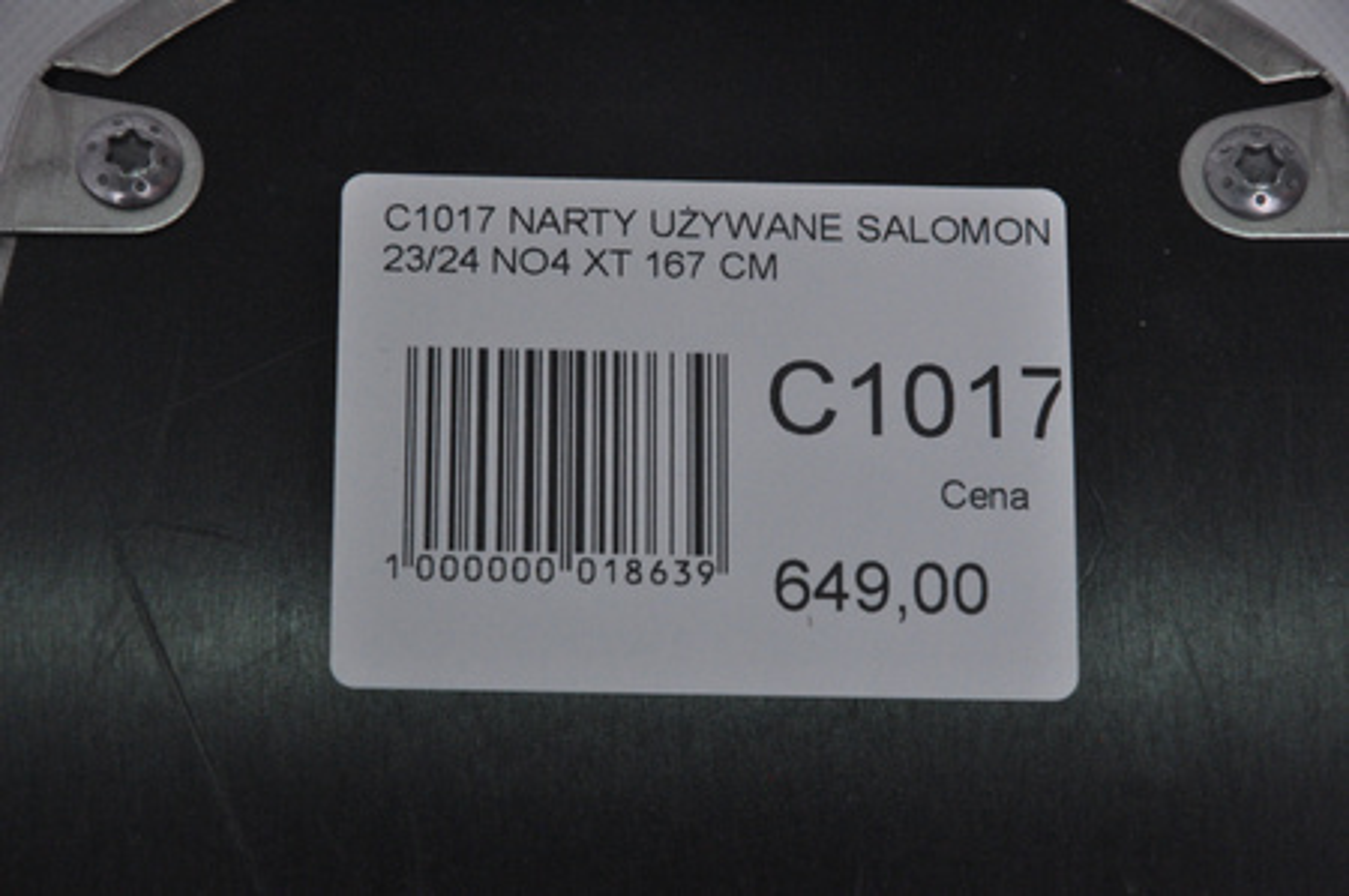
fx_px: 5895
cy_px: 448
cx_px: 674
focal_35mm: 158
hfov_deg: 13.1
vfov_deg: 8.7
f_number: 9.5
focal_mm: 105
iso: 3200
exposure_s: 1/125
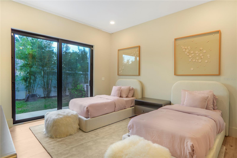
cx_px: 118
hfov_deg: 90.0
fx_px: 118
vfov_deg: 67.3
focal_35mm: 18
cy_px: 79
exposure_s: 1/50
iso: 100
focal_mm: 12
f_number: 2.2
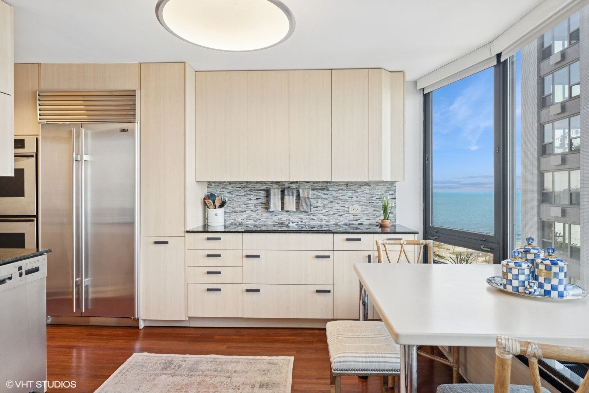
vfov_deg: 61.9
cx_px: 294
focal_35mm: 20
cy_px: 196
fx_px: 327
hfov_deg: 84.0
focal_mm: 20
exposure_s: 1/30
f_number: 8
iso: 320
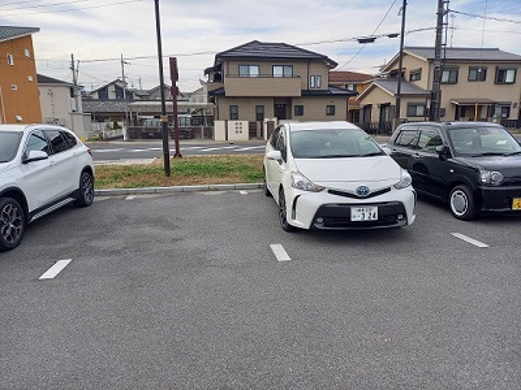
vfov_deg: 54.9
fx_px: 376
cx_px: 260
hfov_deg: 69.4
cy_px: 195
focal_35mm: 25
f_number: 1.8
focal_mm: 4.65
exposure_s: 1/426
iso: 50
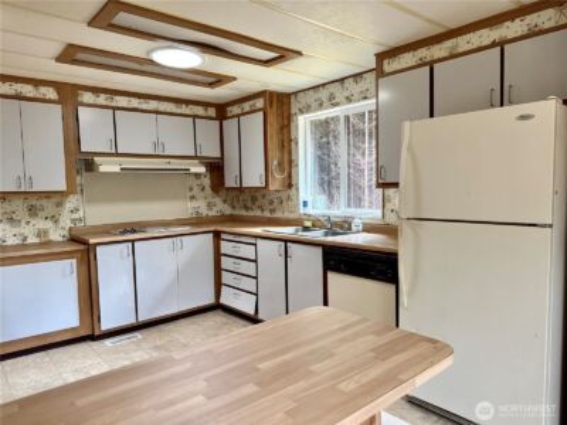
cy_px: 212
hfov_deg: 71.6
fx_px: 393
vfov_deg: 56.8
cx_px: 284
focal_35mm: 24
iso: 800
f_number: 1.78
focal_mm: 6.76
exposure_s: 1/60
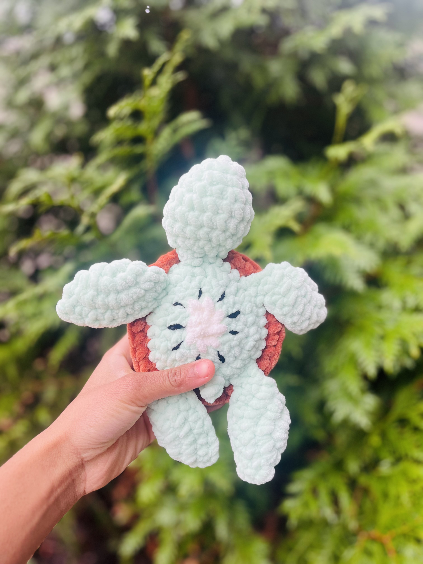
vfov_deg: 67.3
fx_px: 424
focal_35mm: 26
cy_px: 282
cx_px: 212
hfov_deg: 53.1
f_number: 1.6
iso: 40
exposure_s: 1/122
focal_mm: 5.1
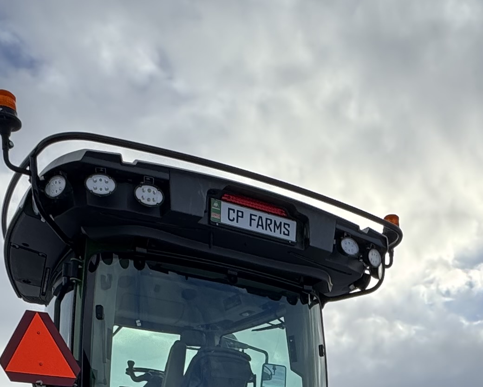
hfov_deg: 35.2
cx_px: 297
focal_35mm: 53
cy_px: 599
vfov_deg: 22.7
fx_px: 758
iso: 50
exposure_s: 1/561
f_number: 2.2
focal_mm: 2.22
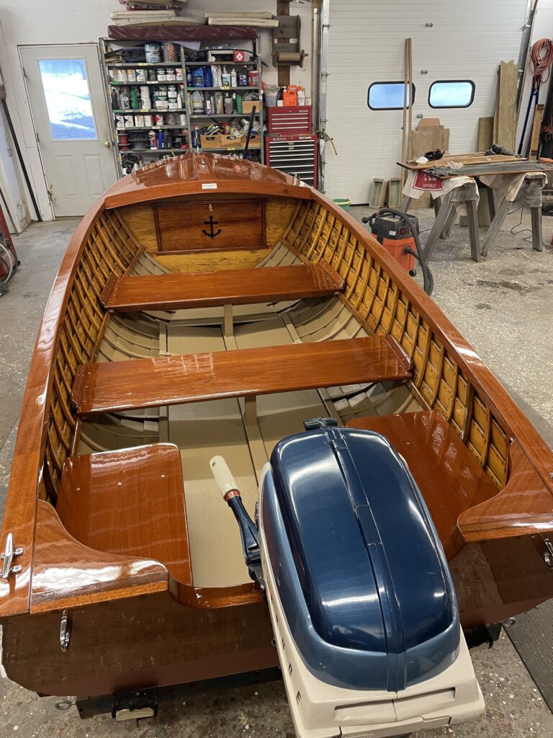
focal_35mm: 26
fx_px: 554
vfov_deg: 67.3
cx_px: 276
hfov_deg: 53.1
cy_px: 369
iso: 200
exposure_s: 1/60
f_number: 1.6
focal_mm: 4.2
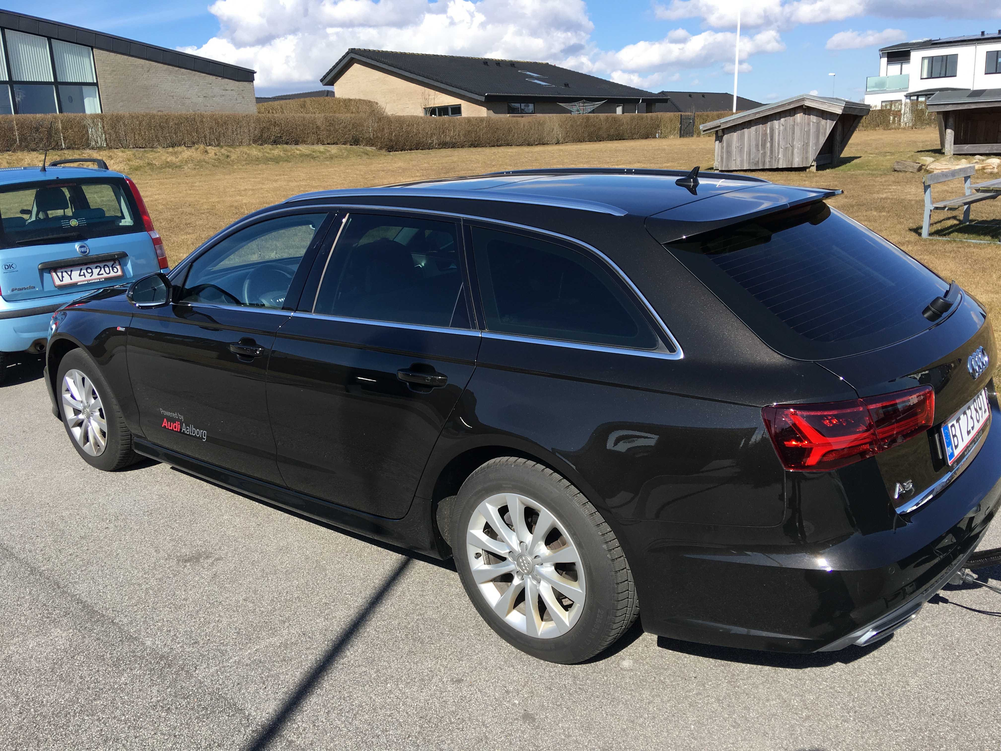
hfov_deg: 61.7
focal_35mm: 29
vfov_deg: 48.2
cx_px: 500
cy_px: 376
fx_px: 839
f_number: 2.2
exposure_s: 1/927
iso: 25
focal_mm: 4.15
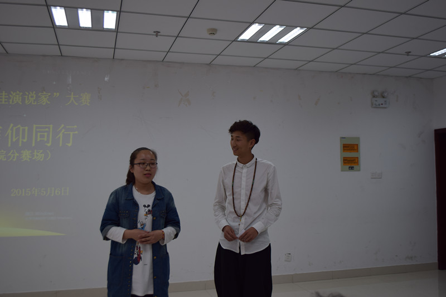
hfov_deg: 53.1
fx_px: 446
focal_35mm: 36
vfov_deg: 36.9
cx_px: 223
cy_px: 148
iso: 200
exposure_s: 1/60
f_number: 4
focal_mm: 24
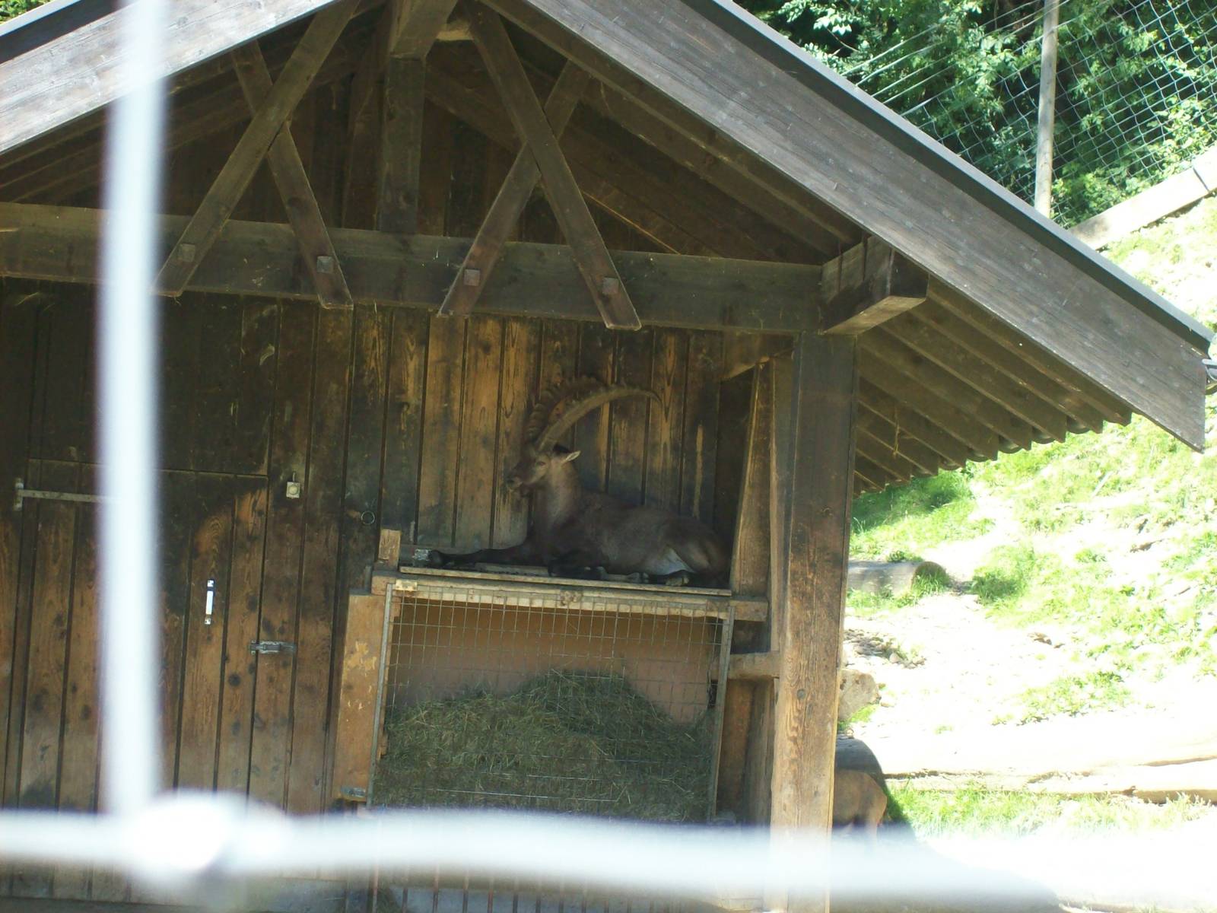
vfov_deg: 13.7
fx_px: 3797
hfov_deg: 18.2
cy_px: 456
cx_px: 608
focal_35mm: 108
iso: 148
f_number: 4.8
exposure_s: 1/128
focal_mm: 18
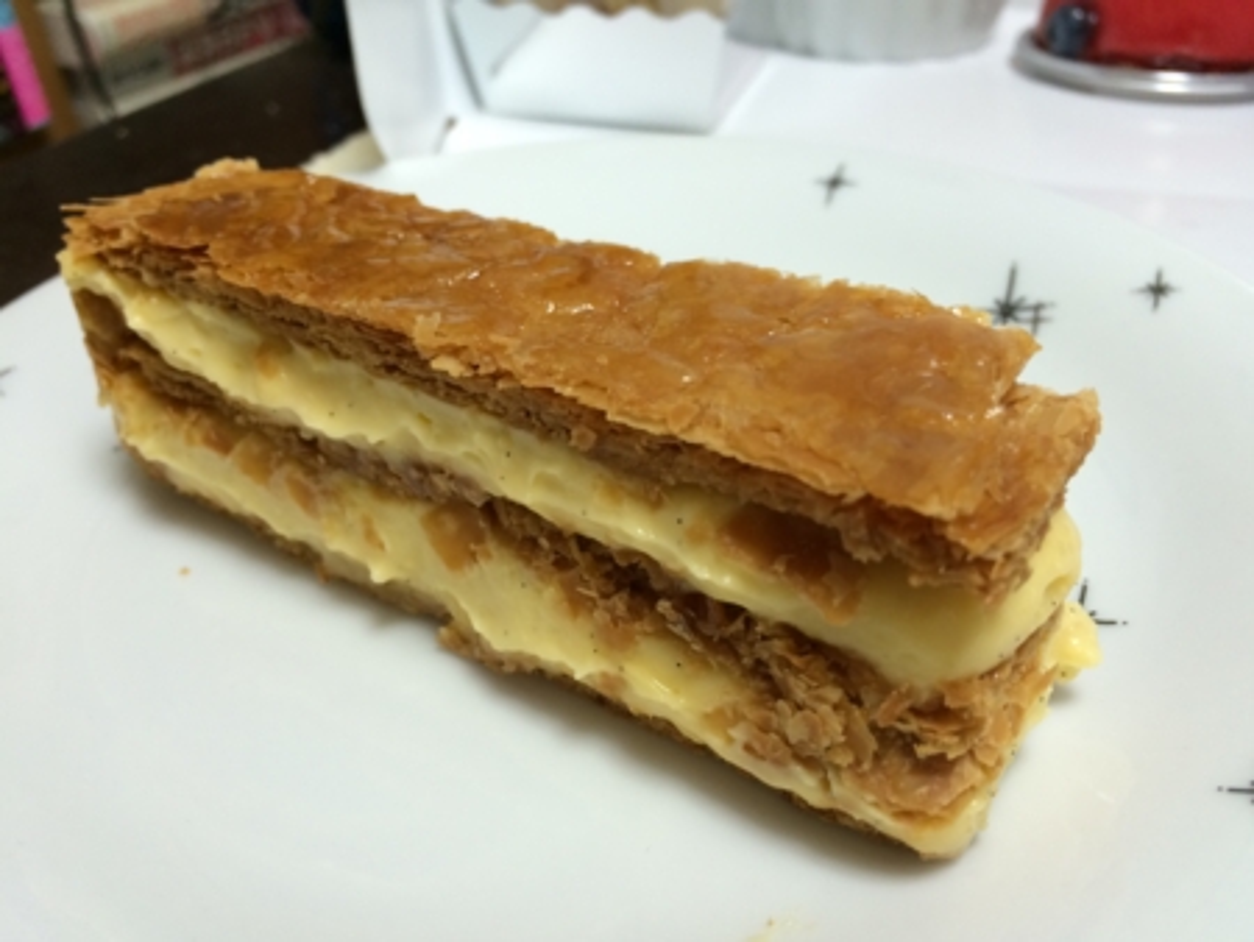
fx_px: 1051
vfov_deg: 48.3
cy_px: 471
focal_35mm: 29
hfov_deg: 61.6
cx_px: 627
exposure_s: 1/30
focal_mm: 4.15
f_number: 2.2
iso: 80
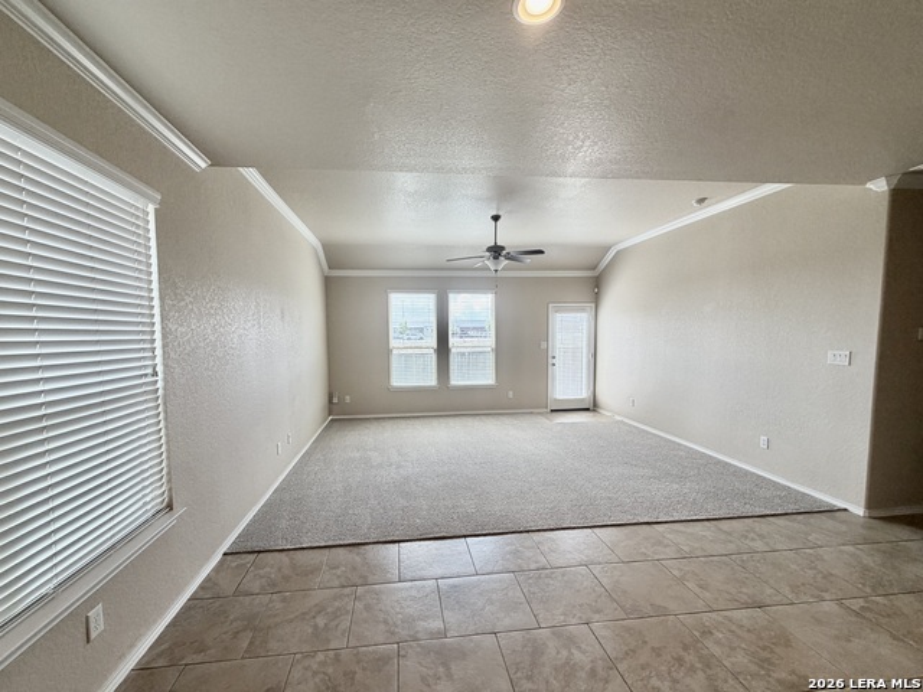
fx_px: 373
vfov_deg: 85.7
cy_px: 346
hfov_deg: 102.1
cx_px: 462
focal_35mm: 14
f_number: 2.2
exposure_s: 1/120
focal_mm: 2.22
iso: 125
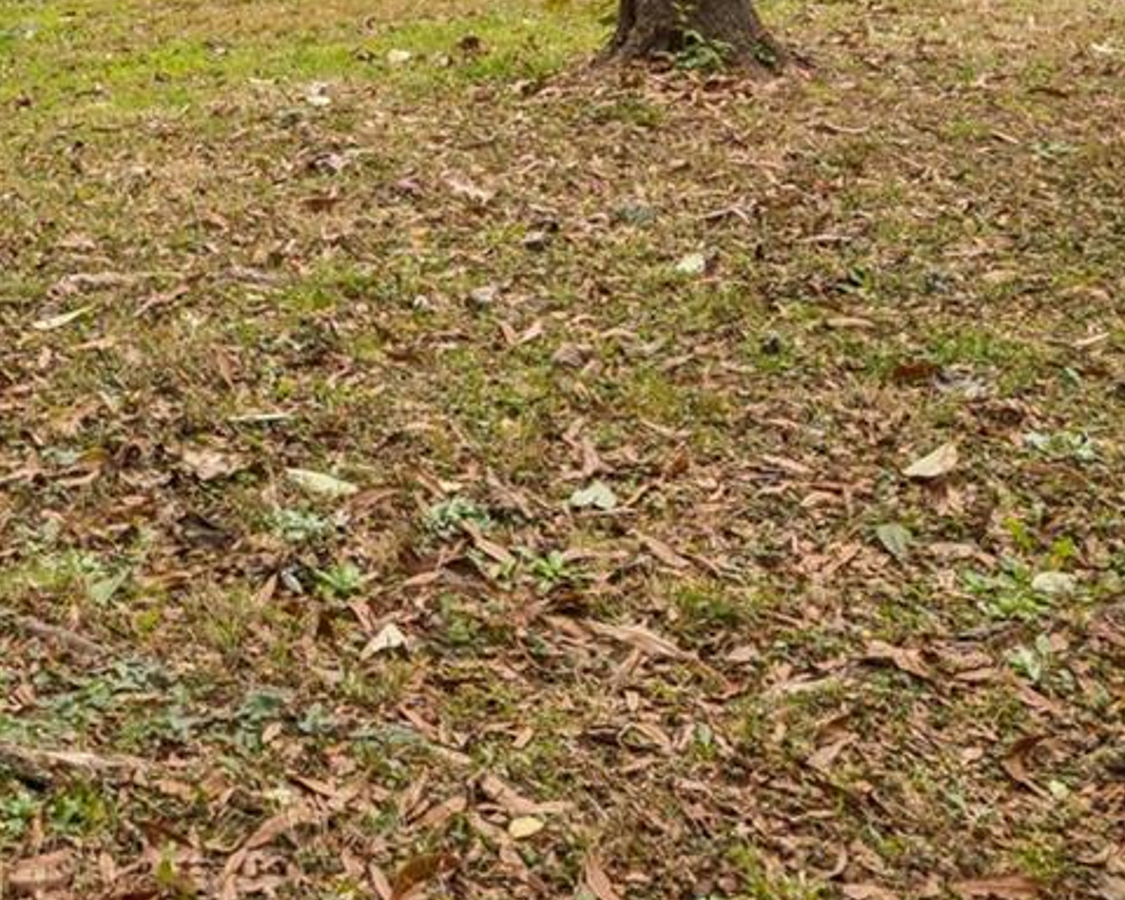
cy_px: -432
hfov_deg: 27.6
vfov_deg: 20.5
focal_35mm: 64
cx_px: -38
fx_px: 2131
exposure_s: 1/160
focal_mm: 16
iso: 400
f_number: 8
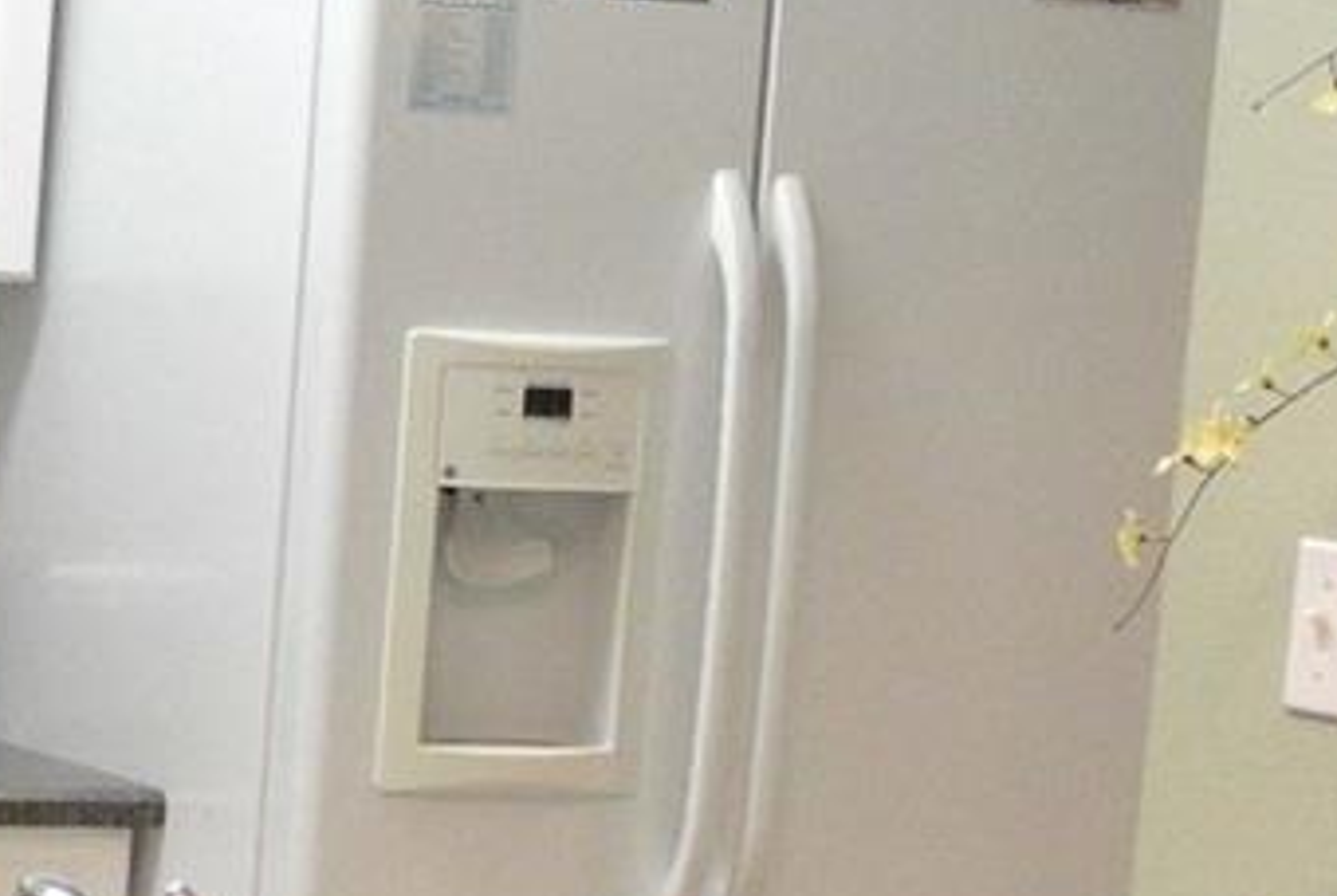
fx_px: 4725
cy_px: 1114
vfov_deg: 10.6
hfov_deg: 15.3
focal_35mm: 127
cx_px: -433
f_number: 3.5
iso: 1600
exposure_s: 1/100
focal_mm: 10
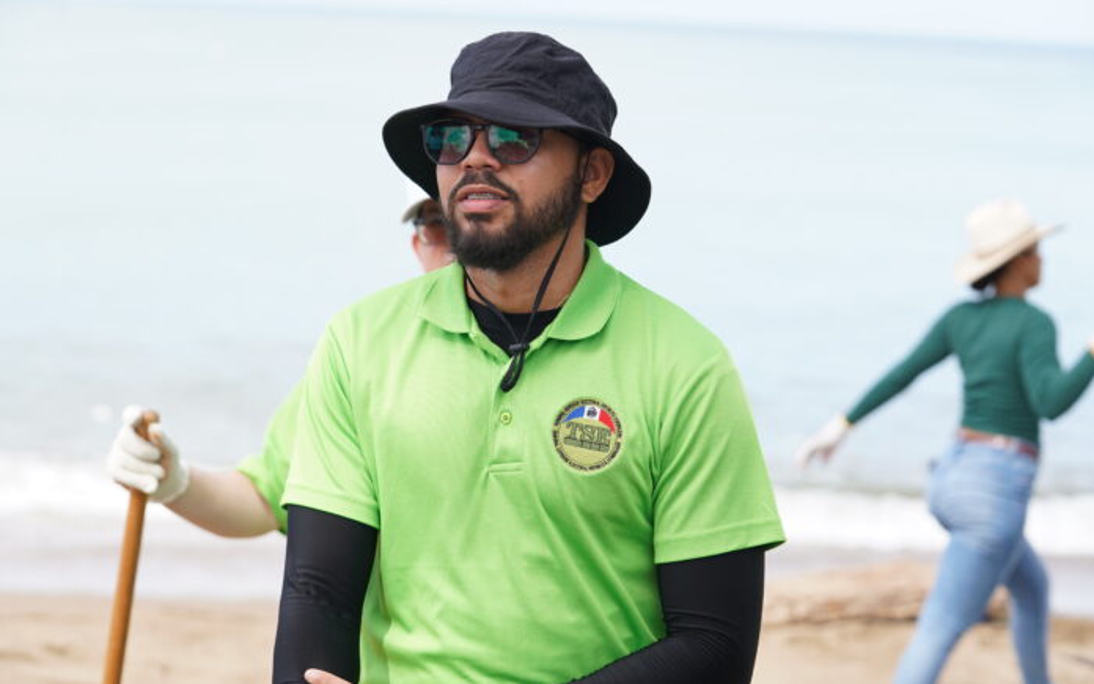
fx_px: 2355
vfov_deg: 16.5
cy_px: 356
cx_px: 549
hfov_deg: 26.1
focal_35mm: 79
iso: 250
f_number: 4
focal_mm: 77
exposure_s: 1/640
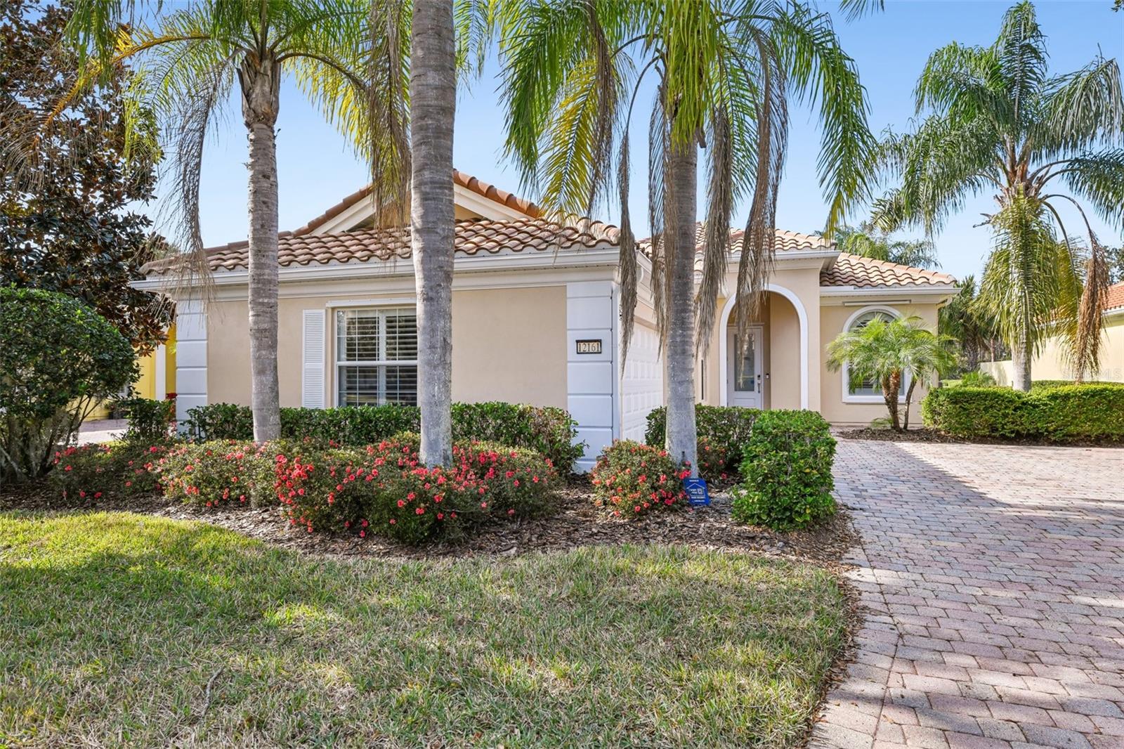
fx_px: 655
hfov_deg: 81.2
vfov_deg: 59.5
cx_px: 562
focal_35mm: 21
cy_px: 374
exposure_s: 1/250
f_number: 8
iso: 400
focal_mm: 21
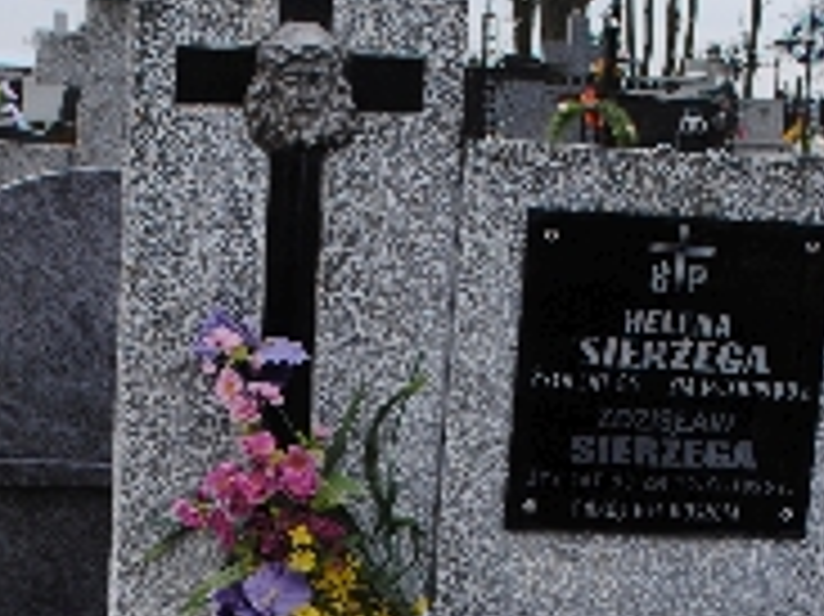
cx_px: 288
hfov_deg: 17.7
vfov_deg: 12.8
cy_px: 832
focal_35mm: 111
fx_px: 2641
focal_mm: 22
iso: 100
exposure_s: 1/200
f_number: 7.1
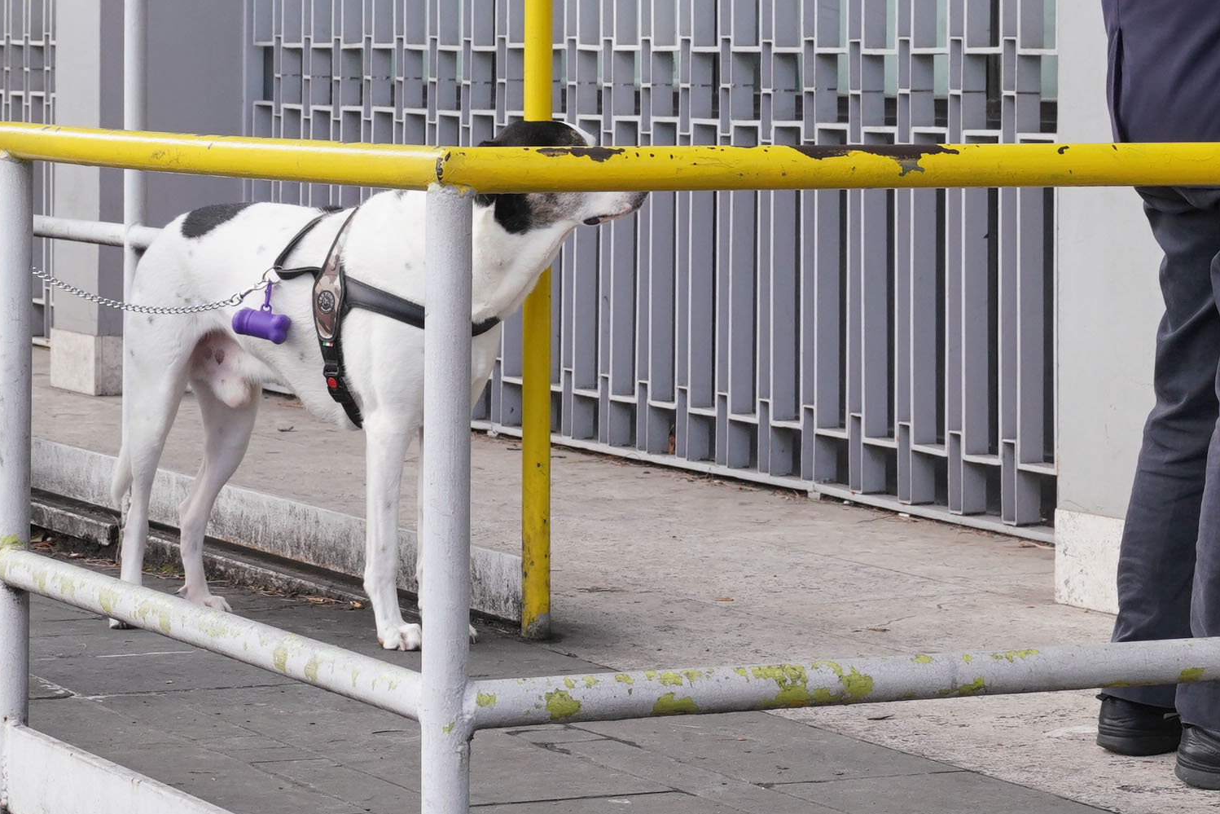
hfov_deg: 14.9
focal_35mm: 138
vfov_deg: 9.8
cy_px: -83
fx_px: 4677
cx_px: 550
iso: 500
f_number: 8
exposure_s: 1/250
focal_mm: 40
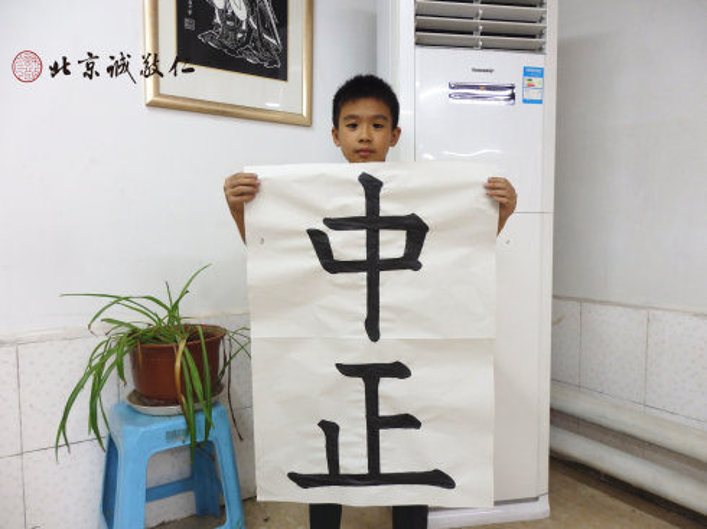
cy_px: 264
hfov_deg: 69.4
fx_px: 510
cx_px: 354
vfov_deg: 54.8
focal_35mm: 25
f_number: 3
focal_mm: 4.5
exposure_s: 1/30
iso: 200
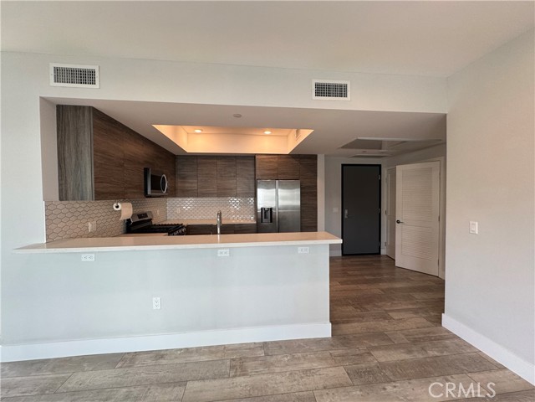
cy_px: 201
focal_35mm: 14
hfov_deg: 102.1
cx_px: 268
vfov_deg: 85.7
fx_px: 216
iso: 125
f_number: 2.2
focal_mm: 2.22
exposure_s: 1/120
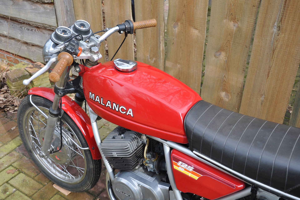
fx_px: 350
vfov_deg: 31.8
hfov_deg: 46.5
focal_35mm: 42
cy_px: 100
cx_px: 150
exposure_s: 1/200
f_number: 7.1
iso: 200
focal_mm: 28
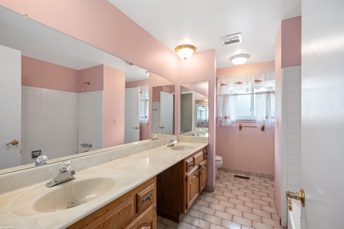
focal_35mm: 16
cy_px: 114
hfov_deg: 96.7
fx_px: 153
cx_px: 172
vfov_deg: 73.7
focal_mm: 16
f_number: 7.1
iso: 400
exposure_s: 1/10
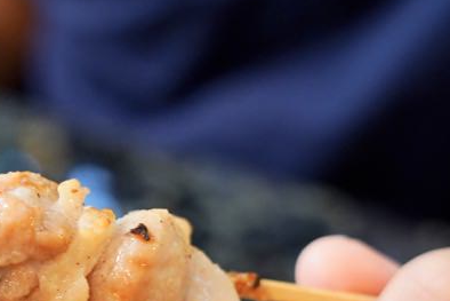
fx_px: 1612
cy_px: 280
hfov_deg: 15.5
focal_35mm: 129
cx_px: -25
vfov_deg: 10.6
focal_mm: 42.3
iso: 800
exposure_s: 1/60
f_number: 4
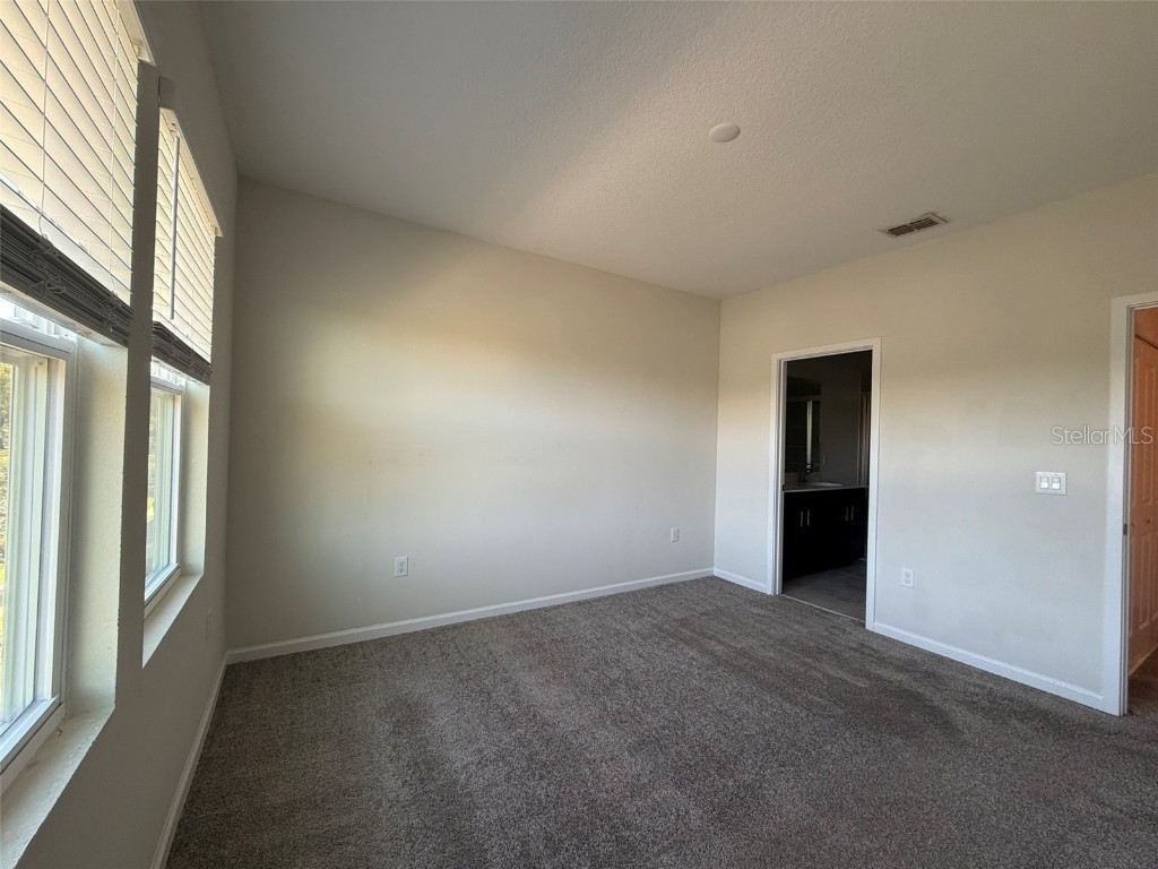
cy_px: 434
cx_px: 579
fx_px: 468
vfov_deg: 85.7
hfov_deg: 102.1
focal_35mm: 14
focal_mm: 2.22
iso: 250
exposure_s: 1/121
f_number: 2.2
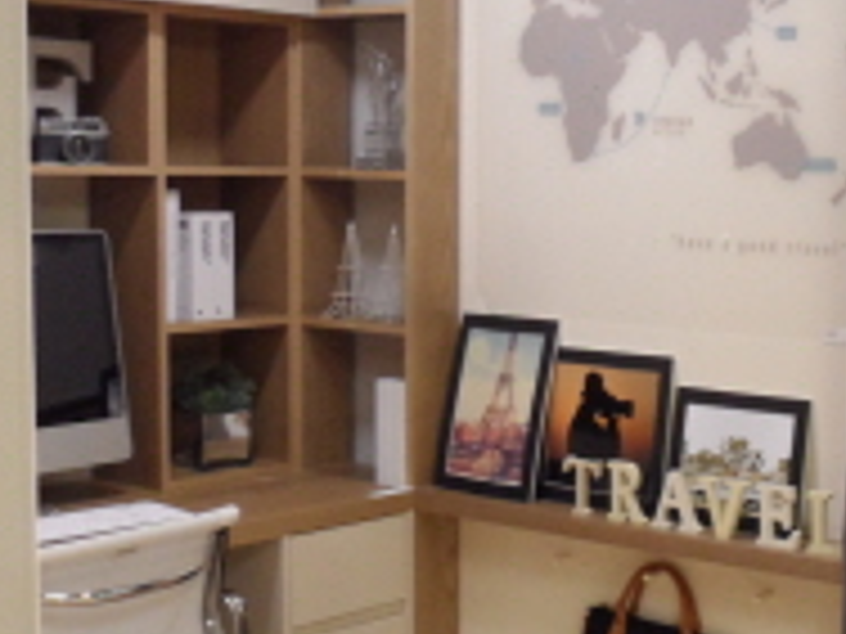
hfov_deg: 26.7
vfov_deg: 21.3
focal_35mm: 69
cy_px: 326
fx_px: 1686
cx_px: 842
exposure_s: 1/30
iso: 240
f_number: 3.3
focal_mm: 4.9
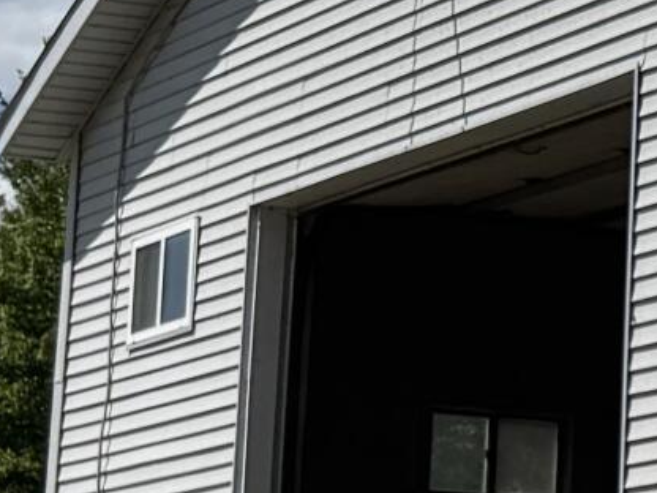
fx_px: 3283
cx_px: 1973
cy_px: 390
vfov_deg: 8.6
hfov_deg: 9.2
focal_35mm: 173
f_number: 1.78
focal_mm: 6.76
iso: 80
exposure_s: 1/7092
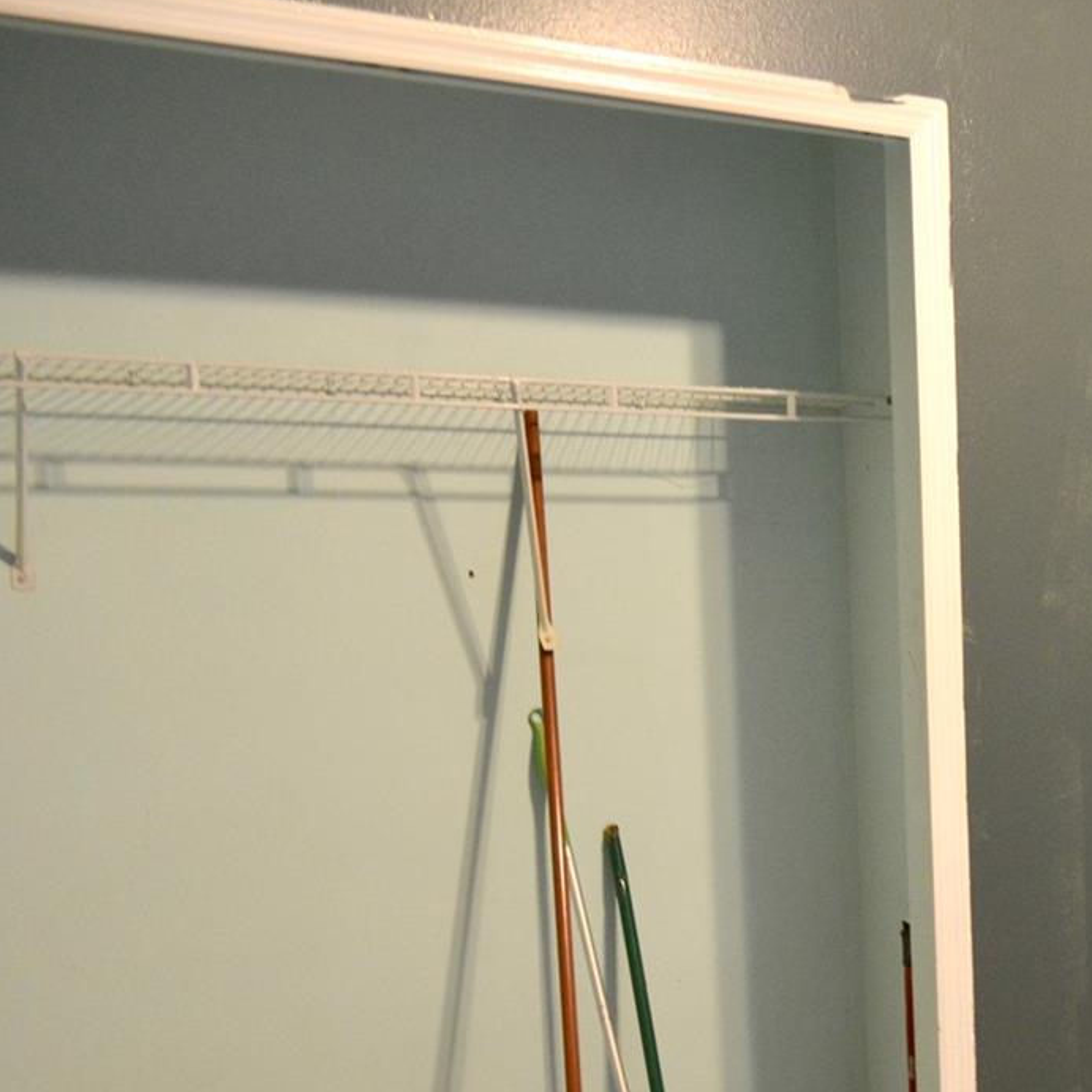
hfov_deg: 29.0
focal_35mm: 53
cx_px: 1212
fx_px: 1892
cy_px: 793
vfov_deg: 31.7
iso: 800
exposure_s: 1/40
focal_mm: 18
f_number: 3.5
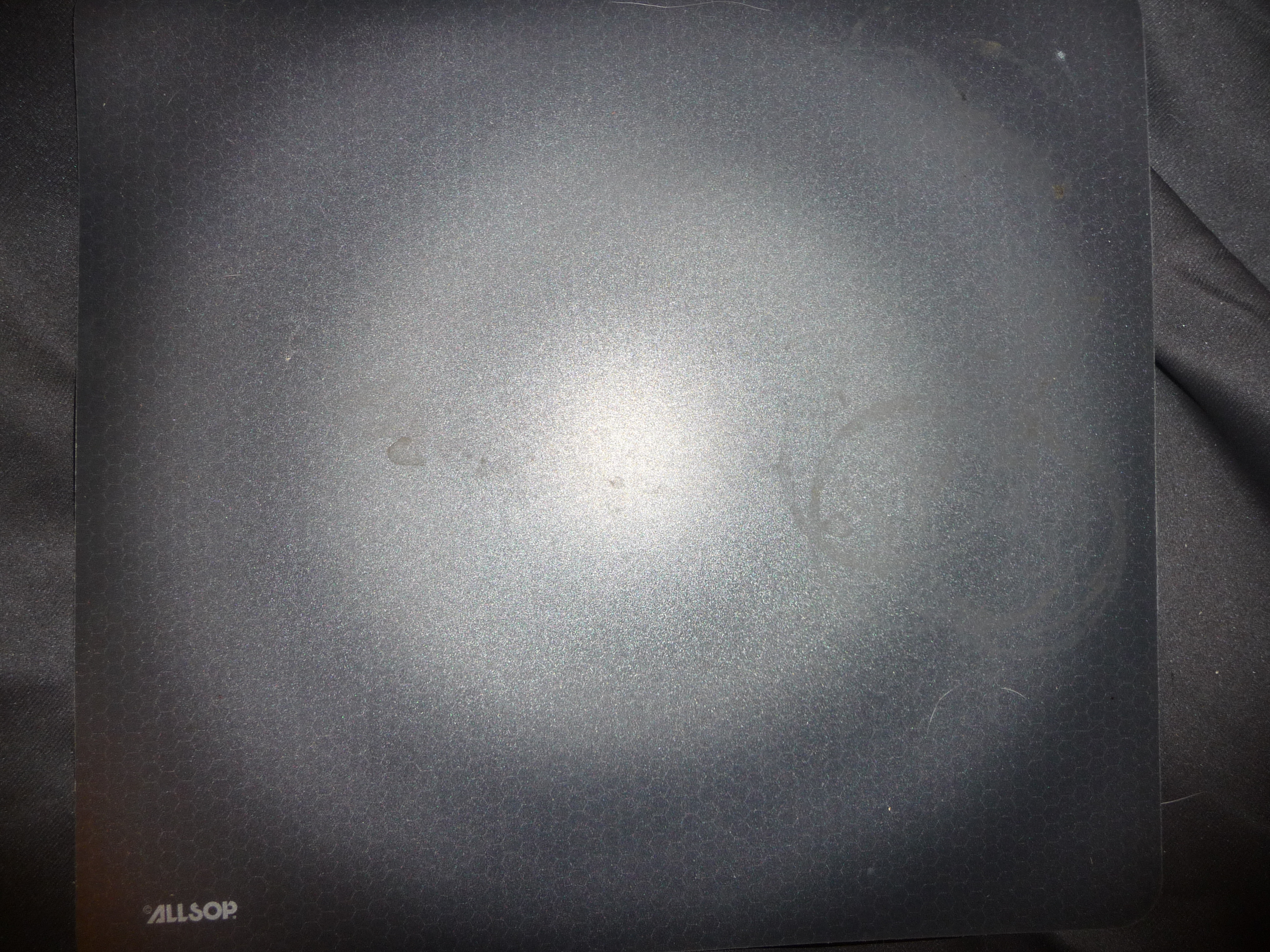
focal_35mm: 28
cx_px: 635
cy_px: 476
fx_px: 1027
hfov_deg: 63.4
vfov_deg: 49.7
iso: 100
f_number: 3.3
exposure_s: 1/30
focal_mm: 4.7
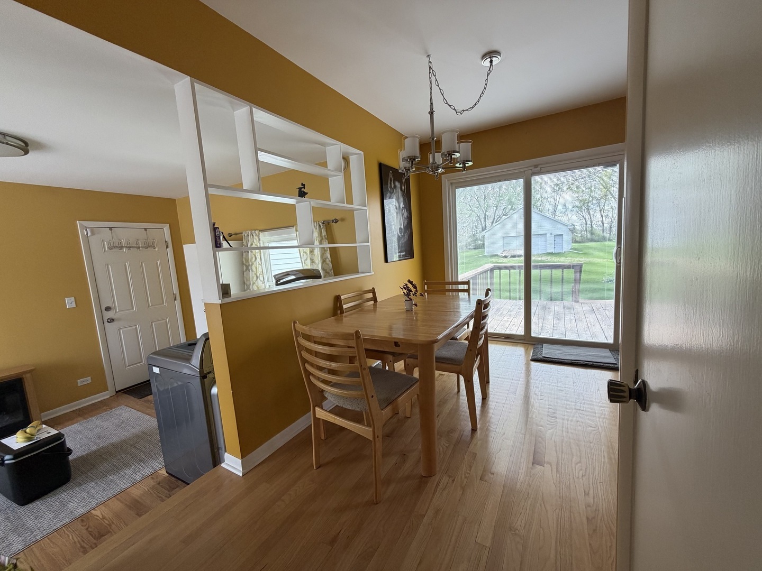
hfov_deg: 102.1
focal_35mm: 14
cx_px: 381
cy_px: 286
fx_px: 308
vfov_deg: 85.7
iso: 100
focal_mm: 2.22
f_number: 2.2
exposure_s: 1/121
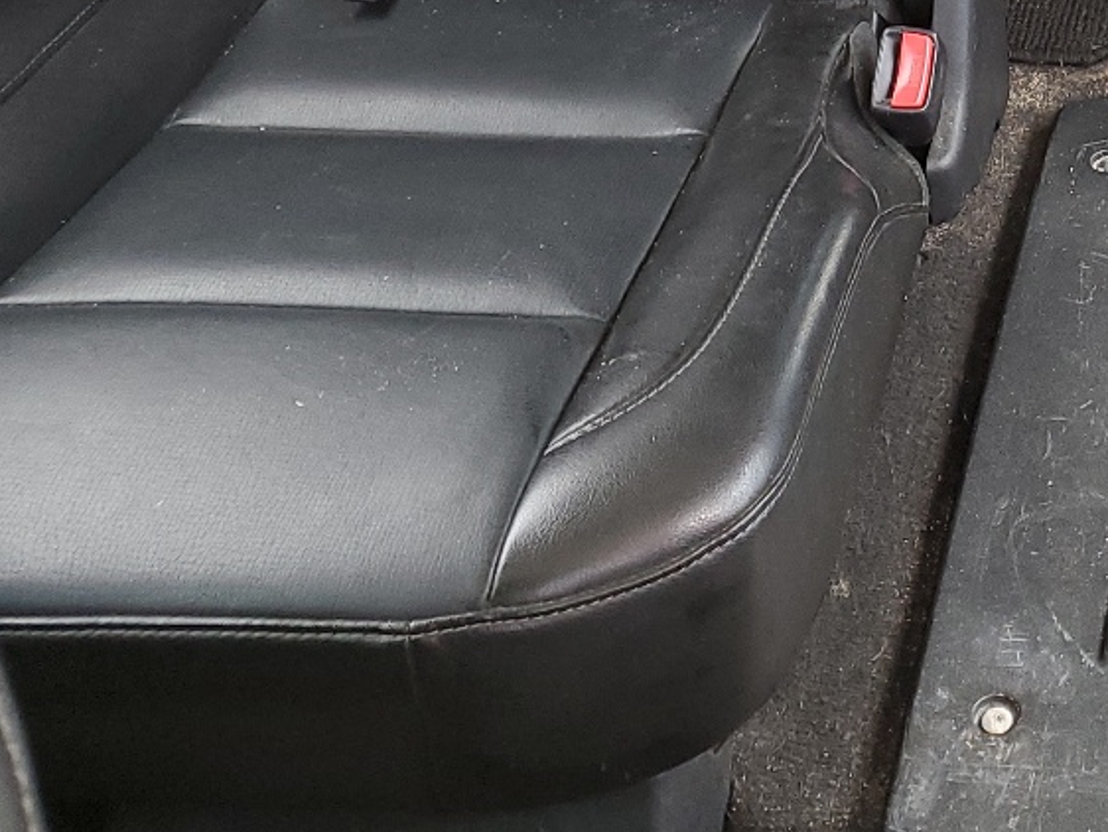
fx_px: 2370
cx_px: 1354
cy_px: -244
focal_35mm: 74
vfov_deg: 18.5
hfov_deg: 23.8
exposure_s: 1/60.2
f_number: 1.5
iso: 83
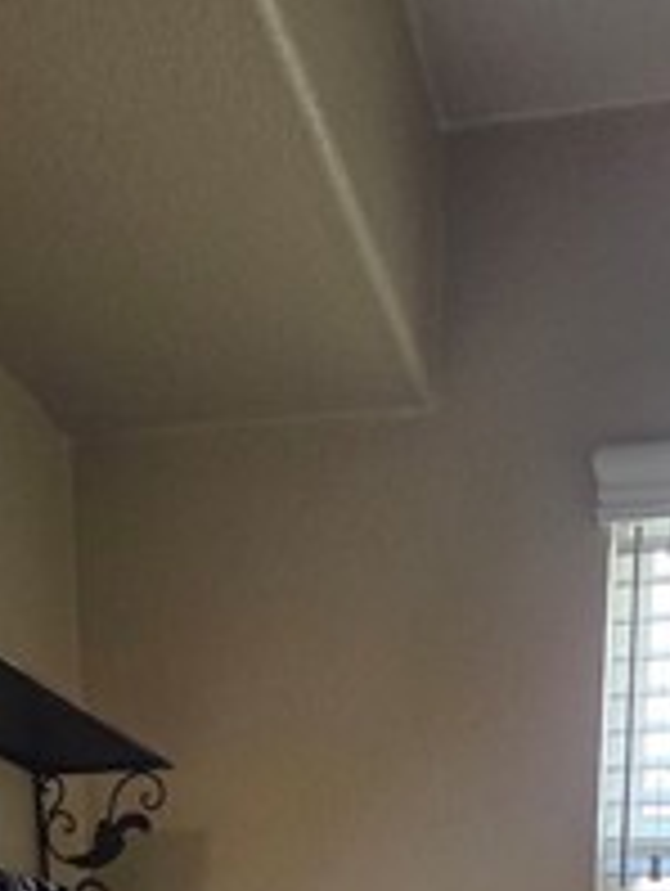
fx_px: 1082
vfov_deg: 28.0
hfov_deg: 33.8
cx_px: 499
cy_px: 1364
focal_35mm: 42
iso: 250
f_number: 2.2
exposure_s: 1/60
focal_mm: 2.2
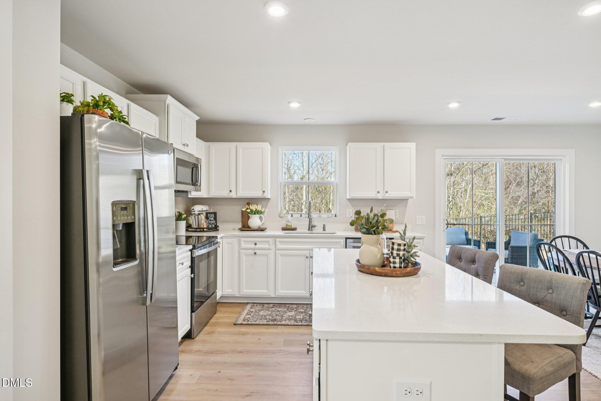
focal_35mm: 19
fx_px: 317
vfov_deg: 64.5
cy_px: 200
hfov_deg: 86.9
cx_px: 300
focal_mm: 19
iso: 400
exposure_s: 1/20
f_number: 8
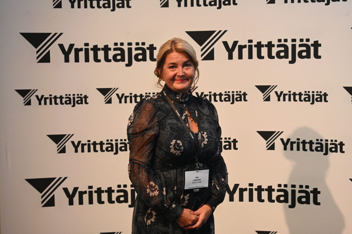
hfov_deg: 29.7
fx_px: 665
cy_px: 117
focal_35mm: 68
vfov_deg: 20.0
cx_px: 176
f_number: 9
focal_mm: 68
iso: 2800
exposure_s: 1/100
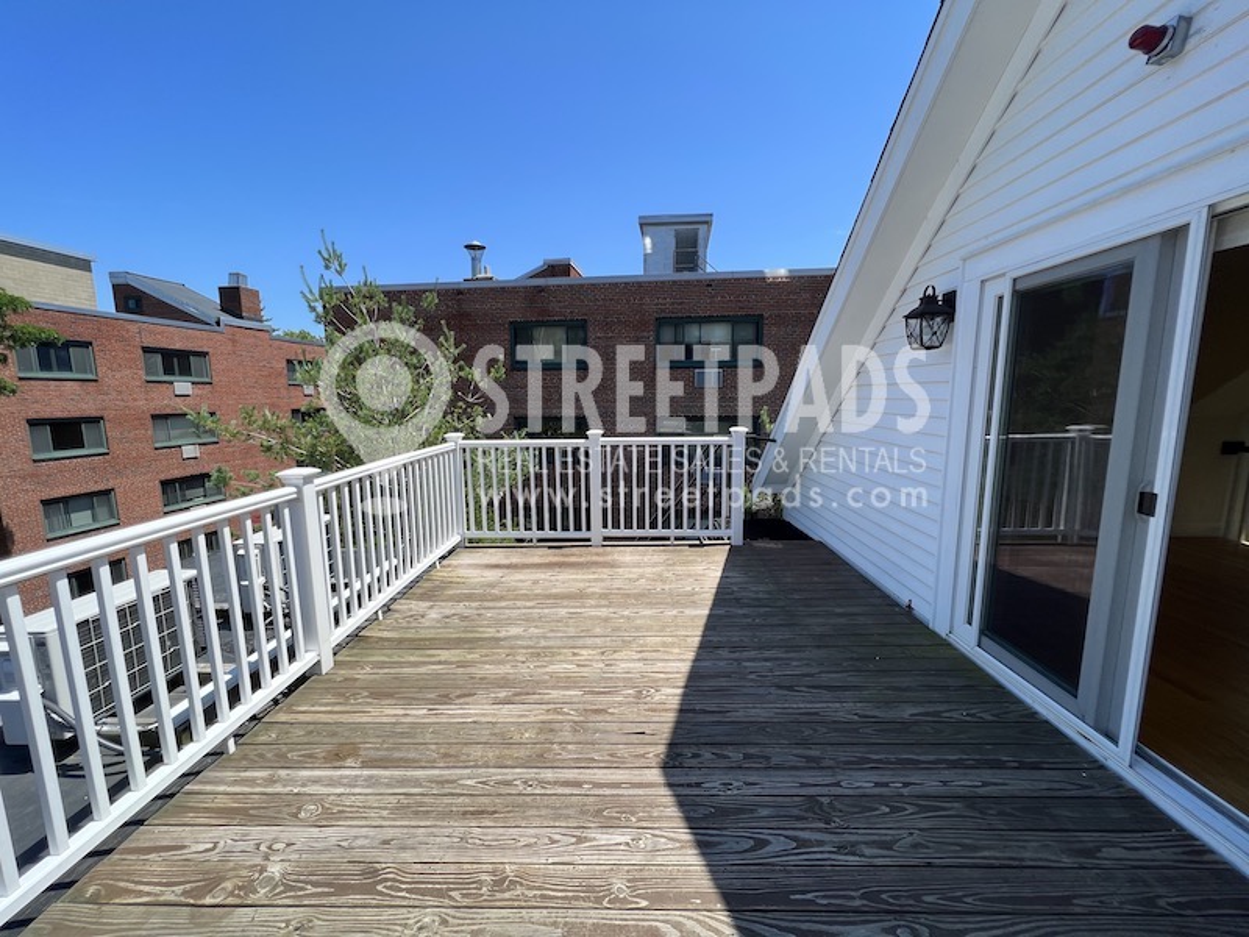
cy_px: 468
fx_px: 469
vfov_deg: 89.9
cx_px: 624
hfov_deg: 106.2
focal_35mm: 13
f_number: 1.8
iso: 32
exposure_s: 1/978
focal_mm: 1.57
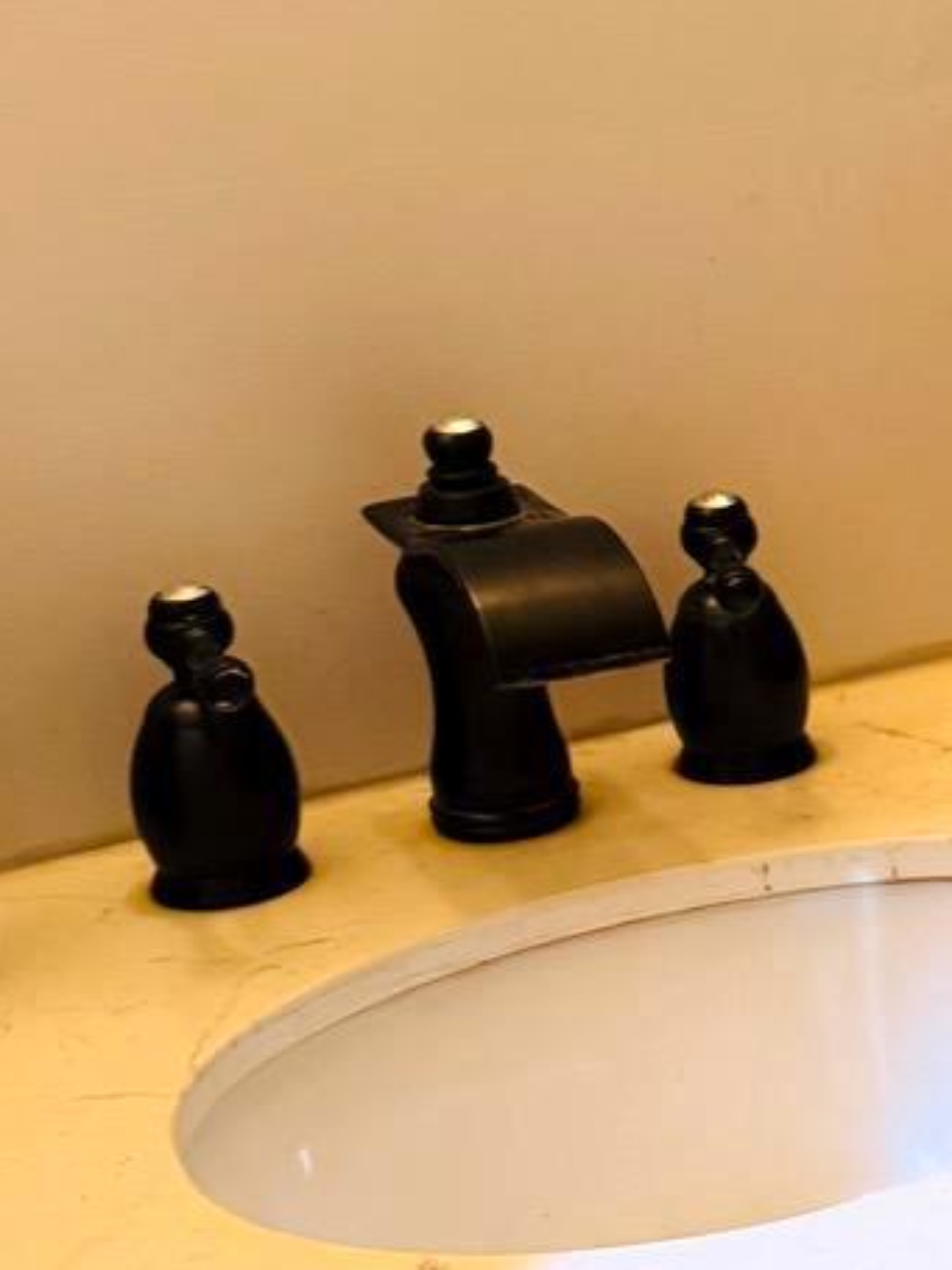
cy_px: 703
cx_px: 1376
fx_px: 2972
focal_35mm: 81
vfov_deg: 24.1
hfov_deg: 16.7
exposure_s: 1/60
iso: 500
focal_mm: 6.76
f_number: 1.78
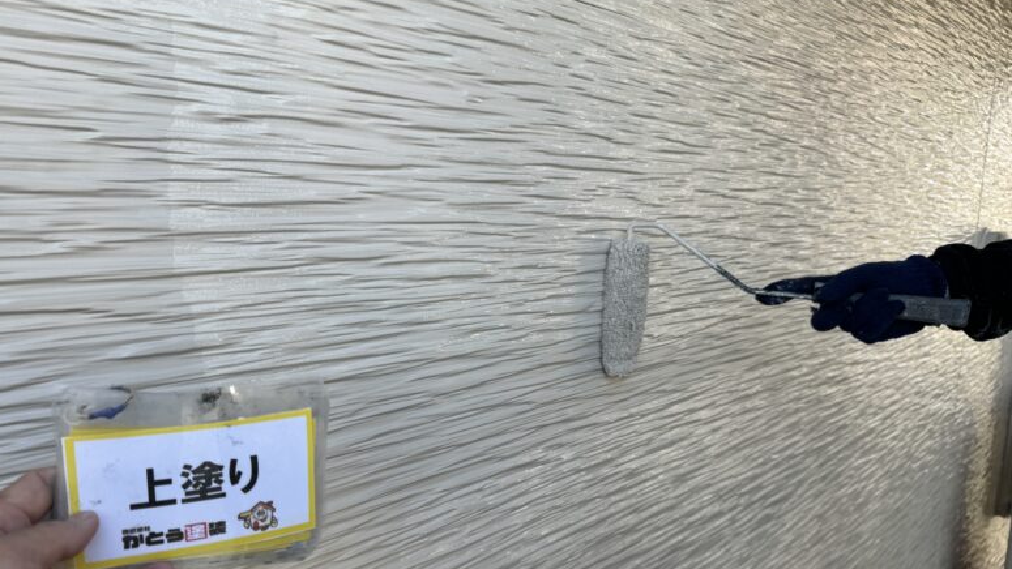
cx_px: 491
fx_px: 725
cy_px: 358
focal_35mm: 27
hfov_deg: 69.8
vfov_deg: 42.6
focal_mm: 6.86
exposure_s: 1/325
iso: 80
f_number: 1.78
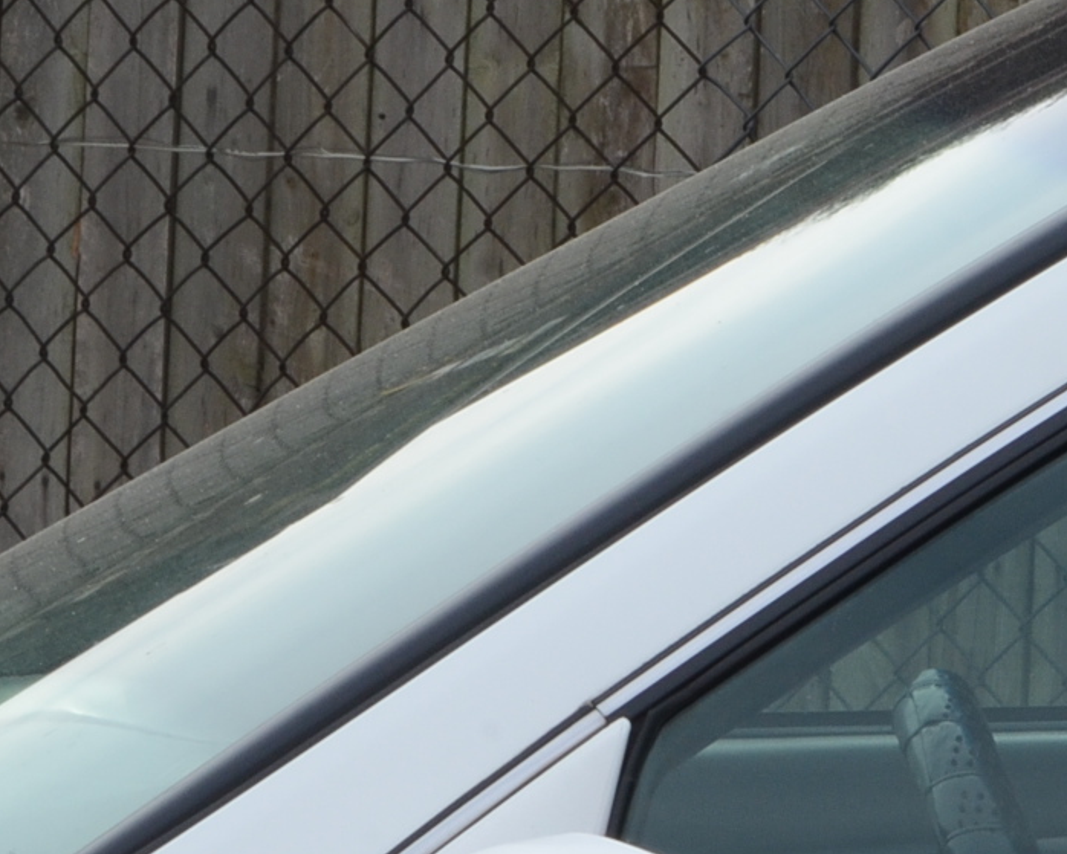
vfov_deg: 5.7
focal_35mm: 273
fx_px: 8614
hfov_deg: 7.0
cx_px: 1269
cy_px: 859
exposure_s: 1/80
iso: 400
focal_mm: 55
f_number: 20
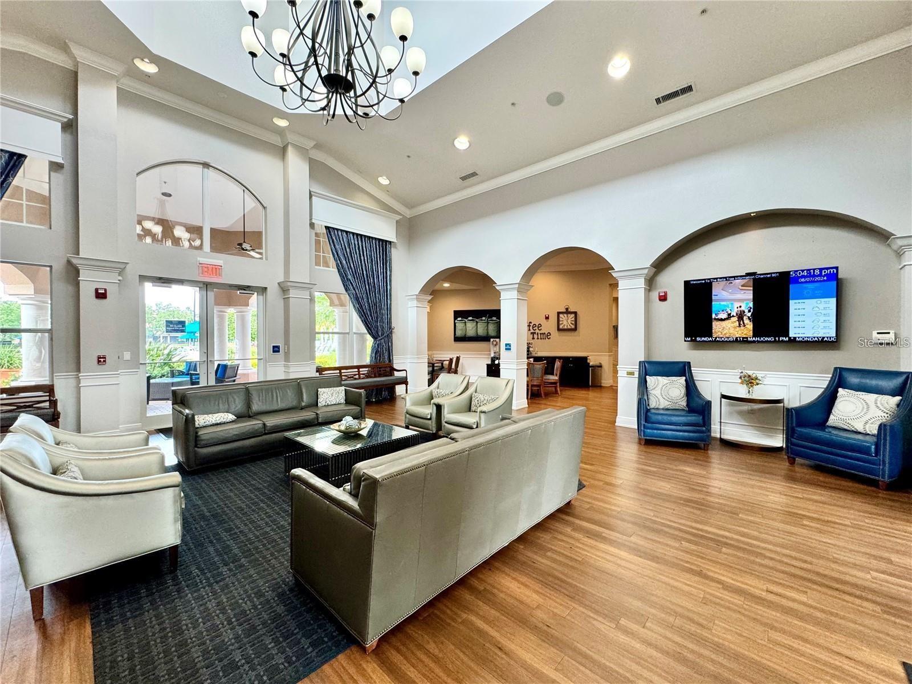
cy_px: 342
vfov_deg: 85.7
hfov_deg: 102.1
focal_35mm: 14
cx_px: 456
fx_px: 369
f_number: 2.2
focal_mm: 2.22
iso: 200
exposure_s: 1/120
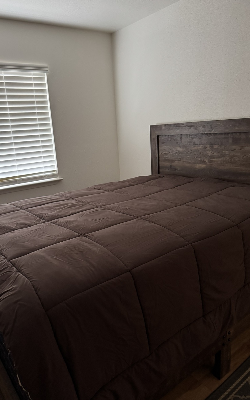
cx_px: 113
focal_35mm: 26
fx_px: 283
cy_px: 200
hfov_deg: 47.5
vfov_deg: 70.4
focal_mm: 6.76
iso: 800
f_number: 1.78
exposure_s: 1/48
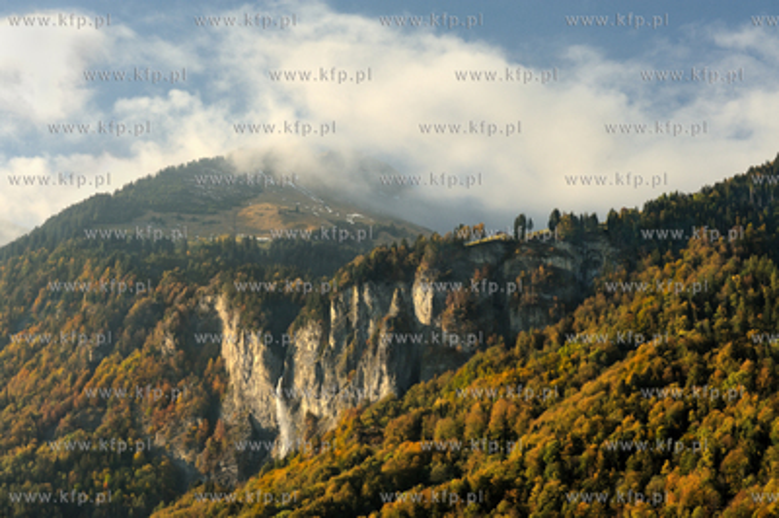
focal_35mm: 90
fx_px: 1946
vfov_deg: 15.2
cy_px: 259
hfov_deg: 22.6
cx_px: 390
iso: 400
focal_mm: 90
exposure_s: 1/80
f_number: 11
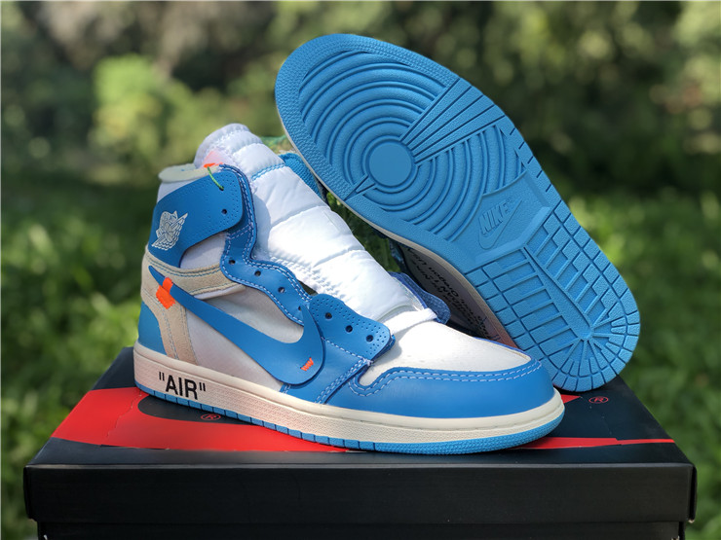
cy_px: 270
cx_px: 360
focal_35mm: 52
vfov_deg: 28.0
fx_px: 1083
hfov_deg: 36.8
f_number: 2.4
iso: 16
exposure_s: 1/224
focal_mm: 6
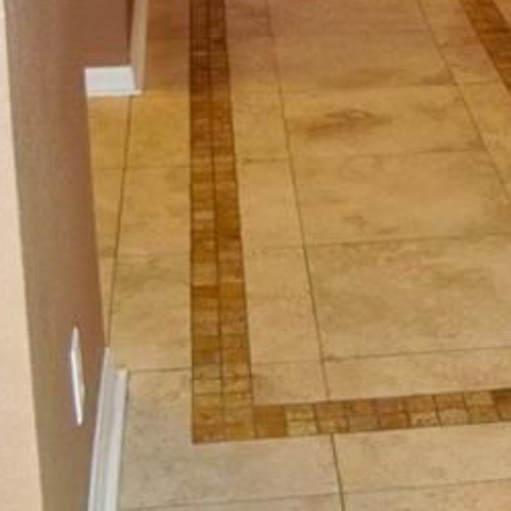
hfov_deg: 17.7
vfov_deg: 17.5
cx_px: 562
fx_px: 1587
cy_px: -94
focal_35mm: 95
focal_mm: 6.2
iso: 200
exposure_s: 1/30
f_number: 3.5
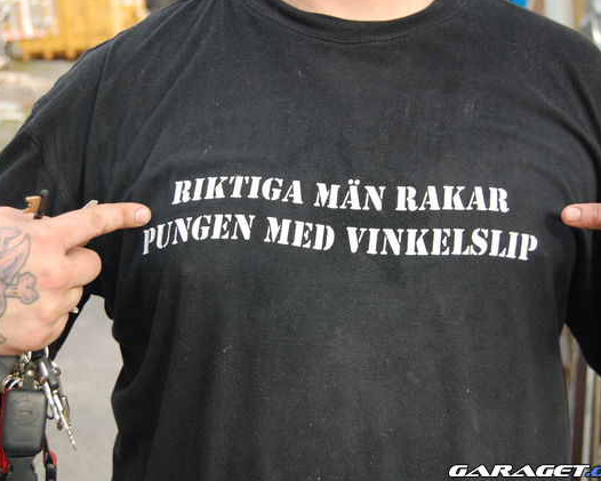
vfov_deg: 23.5
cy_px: 240
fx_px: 1156
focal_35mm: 65
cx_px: 279
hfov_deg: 29.1
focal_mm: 38
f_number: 4.8
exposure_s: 1/80
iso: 400
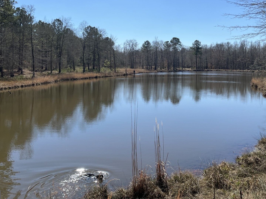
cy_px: 63
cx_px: 148
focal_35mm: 37
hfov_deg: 50.0
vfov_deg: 38.1
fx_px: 284
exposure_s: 1/5076
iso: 50
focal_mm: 5.1
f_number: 1.6
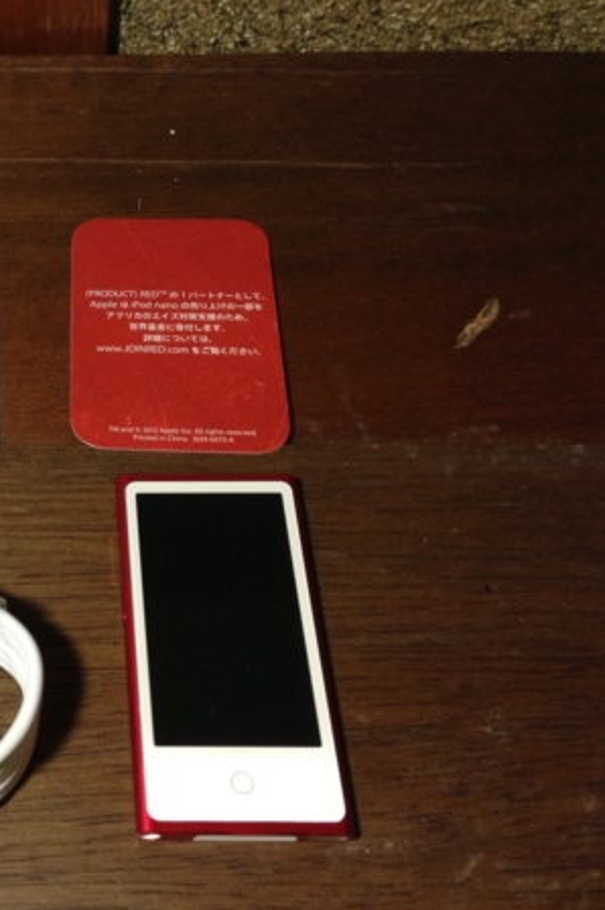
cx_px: 6
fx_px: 1161
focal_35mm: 46
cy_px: 455
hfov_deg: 27.6
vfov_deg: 42.8
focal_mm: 4.13
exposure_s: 1/20
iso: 125
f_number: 2.4
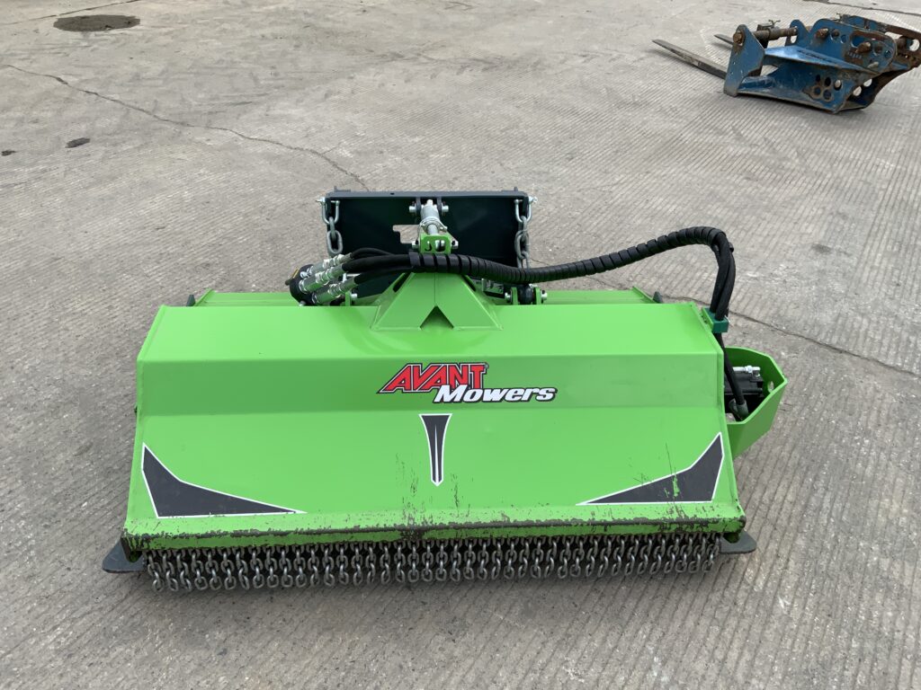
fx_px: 772
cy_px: 345
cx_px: 460
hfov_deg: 61.7
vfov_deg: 48.2
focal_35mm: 29
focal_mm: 3
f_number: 1.8
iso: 16
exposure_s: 1/700
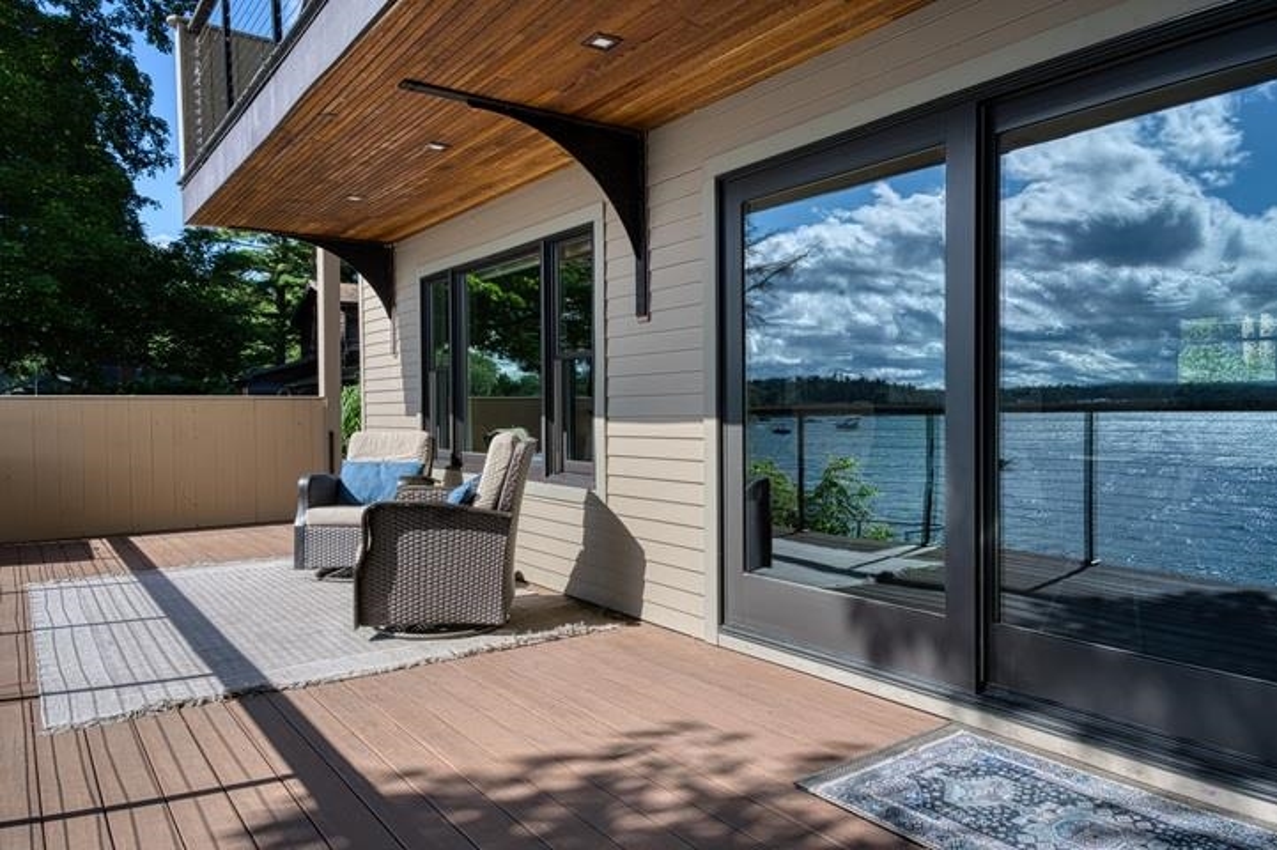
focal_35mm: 24
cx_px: 638
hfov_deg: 73.8
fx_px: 851
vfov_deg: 53.1
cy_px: 425
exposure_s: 1/200
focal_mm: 24
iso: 200
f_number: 14
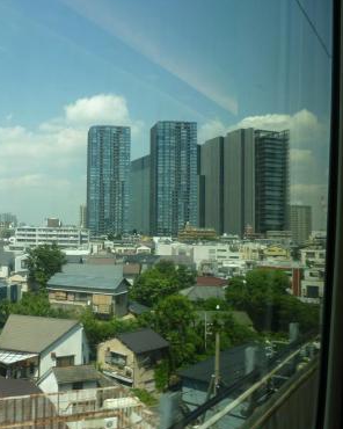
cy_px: 216
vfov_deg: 54.2
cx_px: 60
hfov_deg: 42.2
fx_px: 419
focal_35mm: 33
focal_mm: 4.5
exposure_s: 1/250
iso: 80
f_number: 4
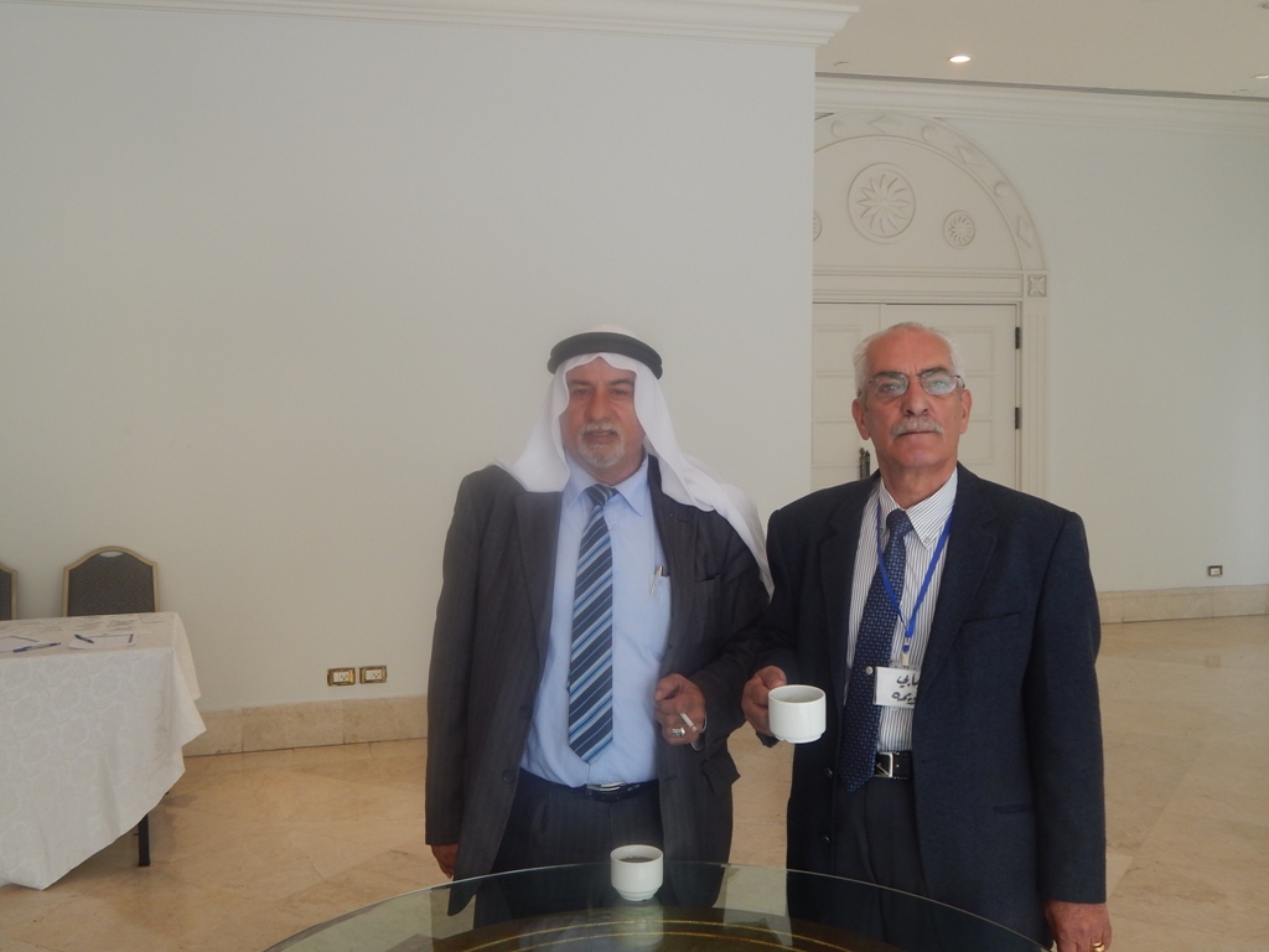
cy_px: 476
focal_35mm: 38
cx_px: 634
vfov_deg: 37.7
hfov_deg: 49.0
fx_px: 1393
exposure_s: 1/60
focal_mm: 6.8
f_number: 3.4
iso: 125
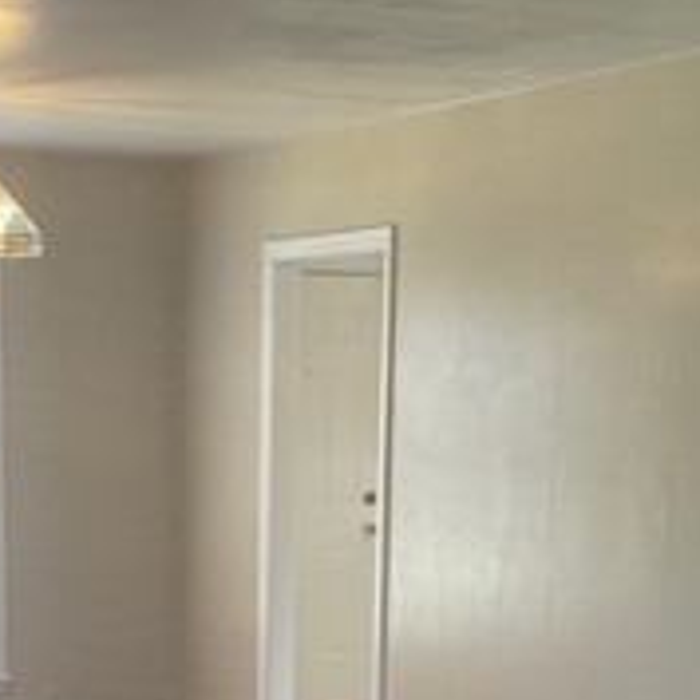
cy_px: 732
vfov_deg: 20.1
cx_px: 218
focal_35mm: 83
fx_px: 1899
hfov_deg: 20.8
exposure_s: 1/120
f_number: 1.6
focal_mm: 4.2
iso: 125
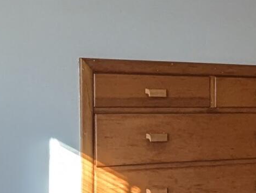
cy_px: 132
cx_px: 330
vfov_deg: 14.5
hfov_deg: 18.0
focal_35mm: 102
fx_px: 755
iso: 66
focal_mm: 2.35
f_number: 2.2
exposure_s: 1/60
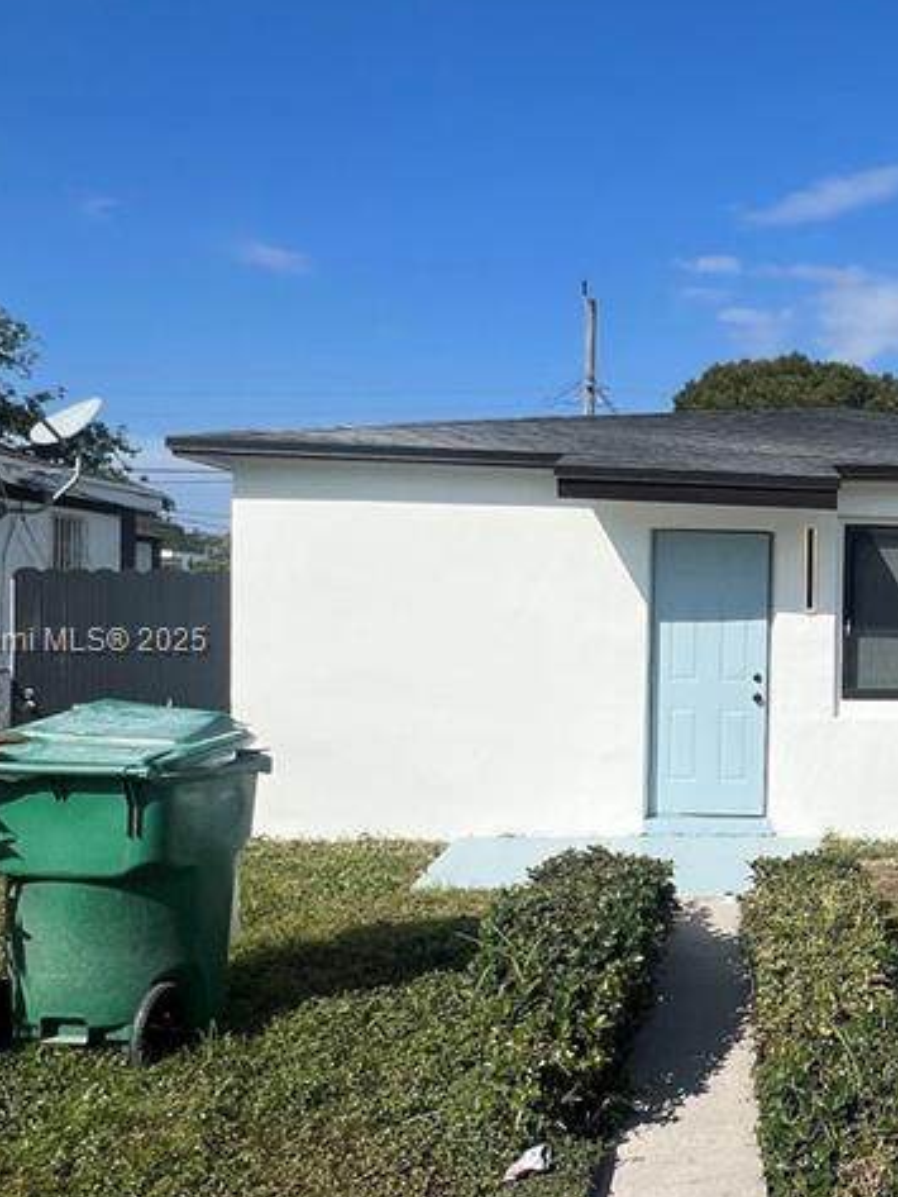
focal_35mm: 33
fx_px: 1141
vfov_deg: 55.3
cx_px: 883
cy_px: 643
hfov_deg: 38.5
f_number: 1.8
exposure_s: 1/3922
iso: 32
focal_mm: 1.57
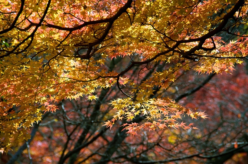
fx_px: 2064
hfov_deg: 6.9
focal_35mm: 300
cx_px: 124
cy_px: 82
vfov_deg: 4.6
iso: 200
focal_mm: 200
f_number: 9
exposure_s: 1/320
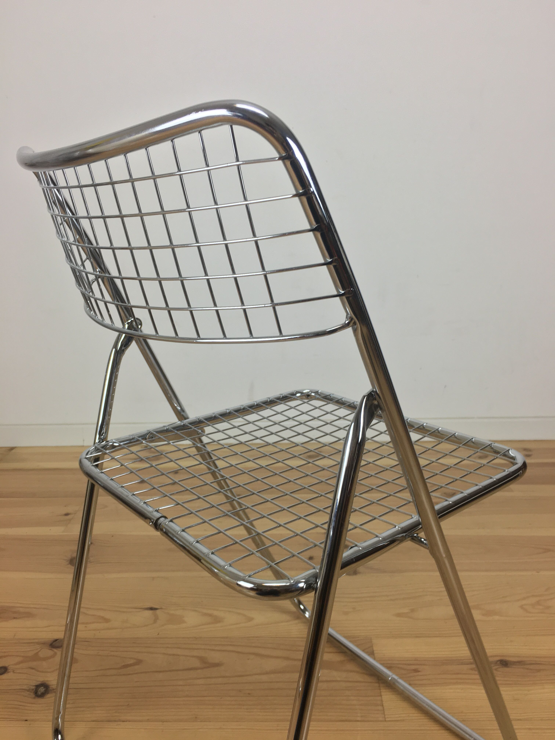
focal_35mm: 29
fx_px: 620
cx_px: 278
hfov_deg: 48.2
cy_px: 370
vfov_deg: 61.7
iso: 32
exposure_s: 1/33
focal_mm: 4.15
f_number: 2.2
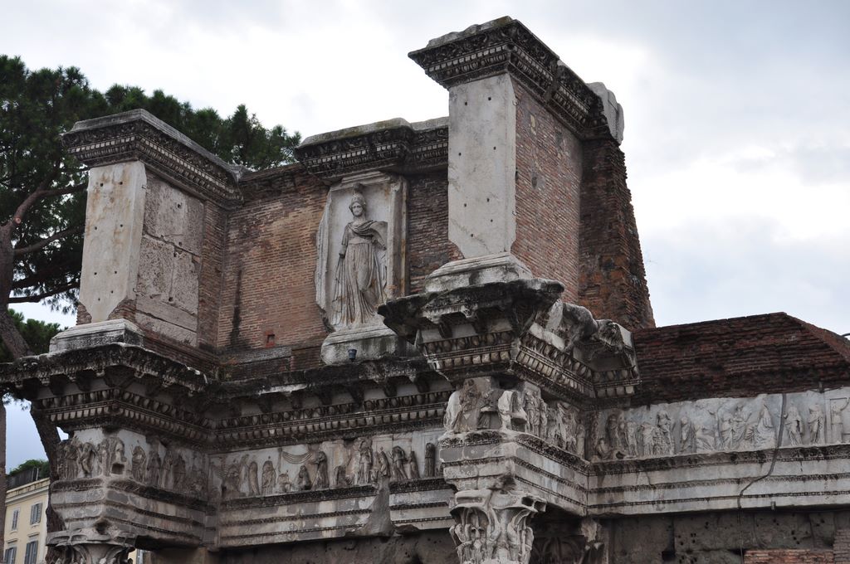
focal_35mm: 63
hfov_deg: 31.9
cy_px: 282
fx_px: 1486
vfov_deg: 21.5
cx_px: 425
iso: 200
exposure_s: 1/125
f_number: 9
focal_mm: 42
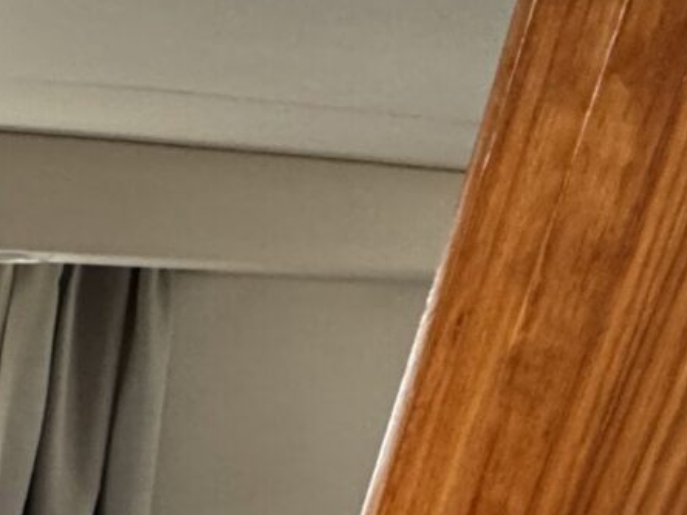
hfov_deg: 24.7
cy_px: 1019
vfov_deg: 17.2
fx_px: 1250
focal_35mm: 63
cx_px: -308
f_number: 2.2
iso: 640
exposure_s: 1/60
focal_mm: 2.22
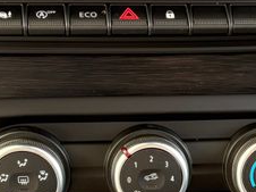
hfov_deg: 16.5
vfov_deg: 12.2
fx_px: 872
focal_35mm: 118
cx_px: 229
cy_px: 242
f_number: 1.6
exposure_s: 1/118
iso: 125
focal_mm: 5.96
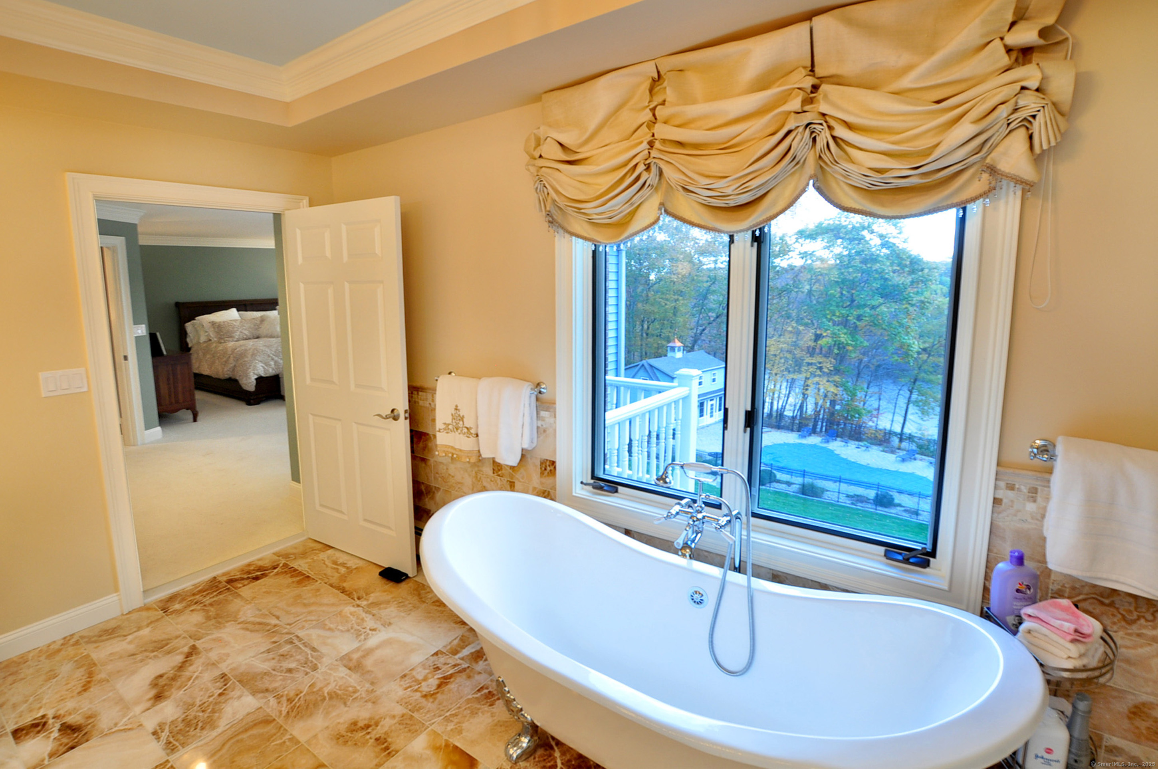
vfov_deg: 71.9
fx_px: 530
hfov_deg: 95.1
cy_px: 384
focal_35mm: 16
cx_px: 579
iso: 200
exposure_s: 1/10
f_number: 5.6
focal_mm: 11
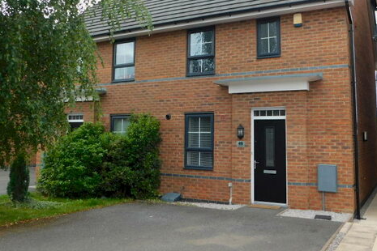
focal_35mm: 36
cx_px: 204
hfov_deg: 53.1
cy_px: 88
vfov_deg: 36.6
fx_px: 377
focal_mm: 4
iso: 125
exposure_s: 1/500
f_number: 3
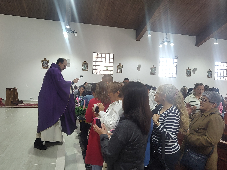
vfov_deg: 53.0
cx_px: 104
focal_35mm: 26
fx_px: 171
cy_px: 92
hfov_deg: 67.2
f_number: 1.8
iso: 398
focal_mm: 5.56
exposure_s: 1/120
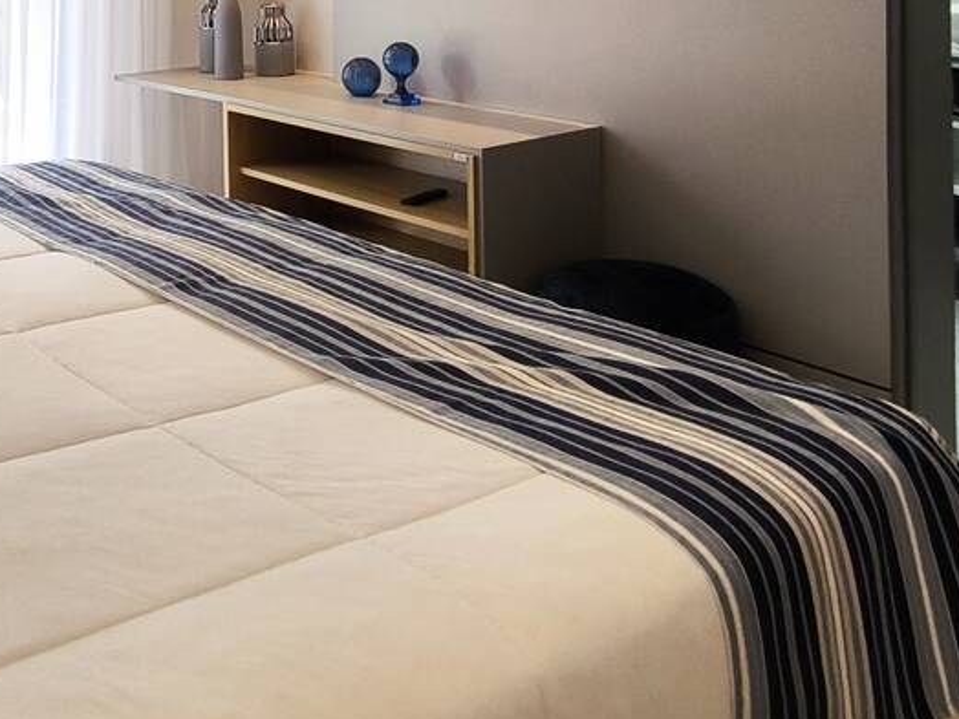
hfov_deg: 40.9
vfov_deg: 29.2
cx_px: 178
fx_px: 1219
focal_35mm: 44
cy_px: -99
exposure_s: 1/60
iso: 64
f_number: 2.2
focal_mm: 1.65
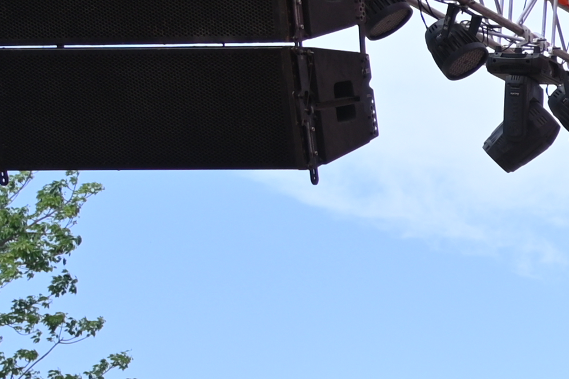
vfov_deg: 8.0
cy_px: 480
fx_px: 2685
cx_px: 1609
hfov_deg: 9.8
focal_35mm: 170
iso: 100
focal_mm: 28
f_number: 4
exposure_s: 1/800
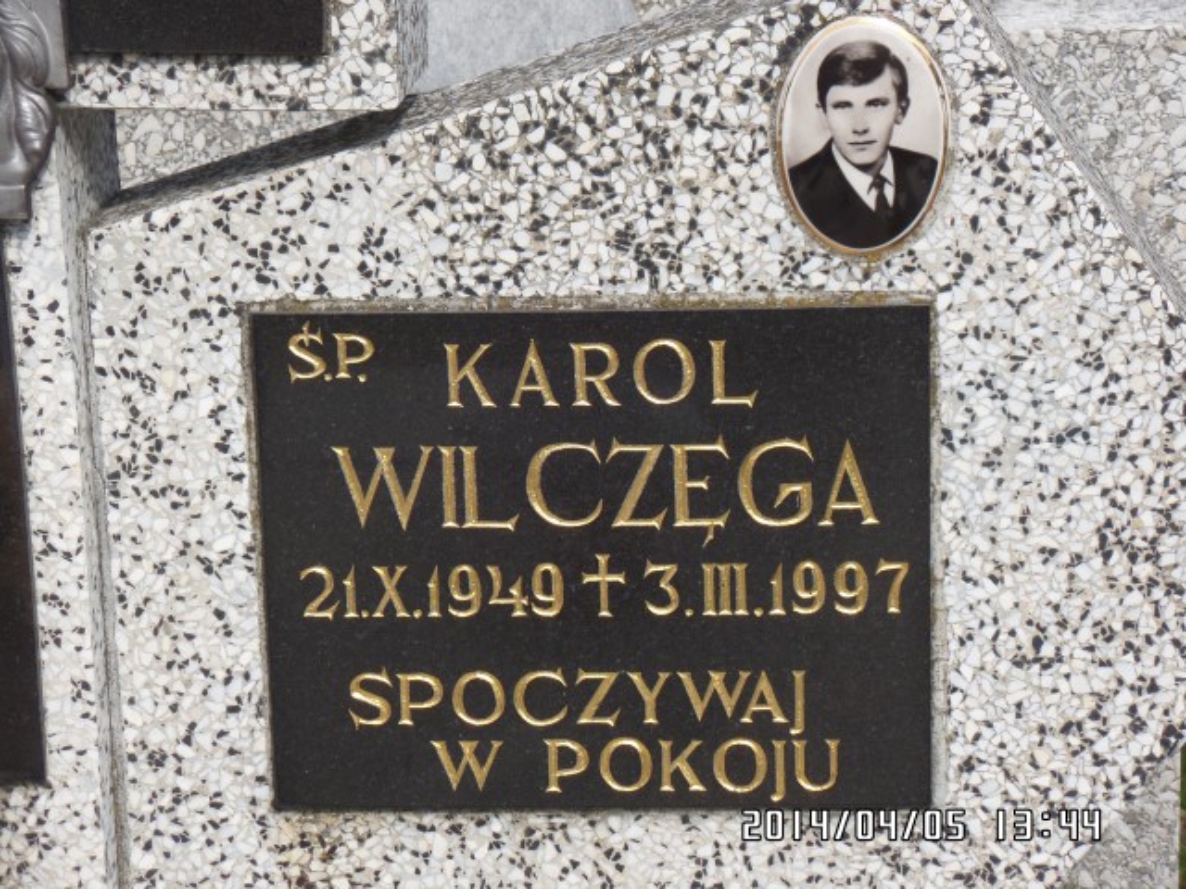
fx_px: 3906
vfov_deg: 13.0
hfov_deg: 17.3
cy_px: 444
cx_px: 593
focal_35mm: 114
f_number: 4
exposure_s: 1/1000
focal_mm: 20.3
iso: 100
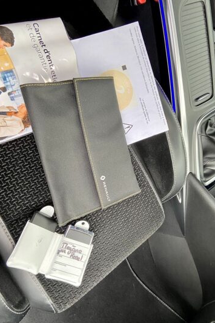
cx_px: 120
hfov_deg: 41.0
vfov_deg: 58.4
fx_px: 287
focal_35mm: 32
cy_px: 187
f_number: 1.8
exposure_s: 1/62
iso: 125
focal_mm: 4.25
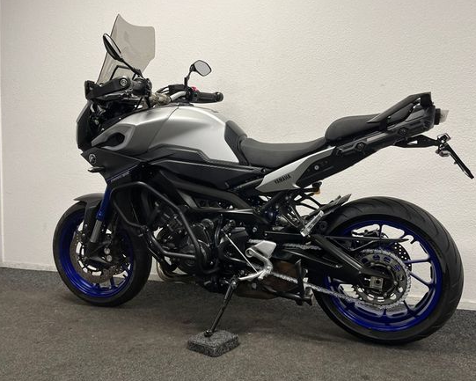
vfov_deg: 48.5
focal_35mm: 30
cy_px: 179
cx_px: 260
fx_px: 423
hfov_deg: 58.7
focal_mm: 5.1
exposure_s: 1/100
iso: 125
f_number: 1.6
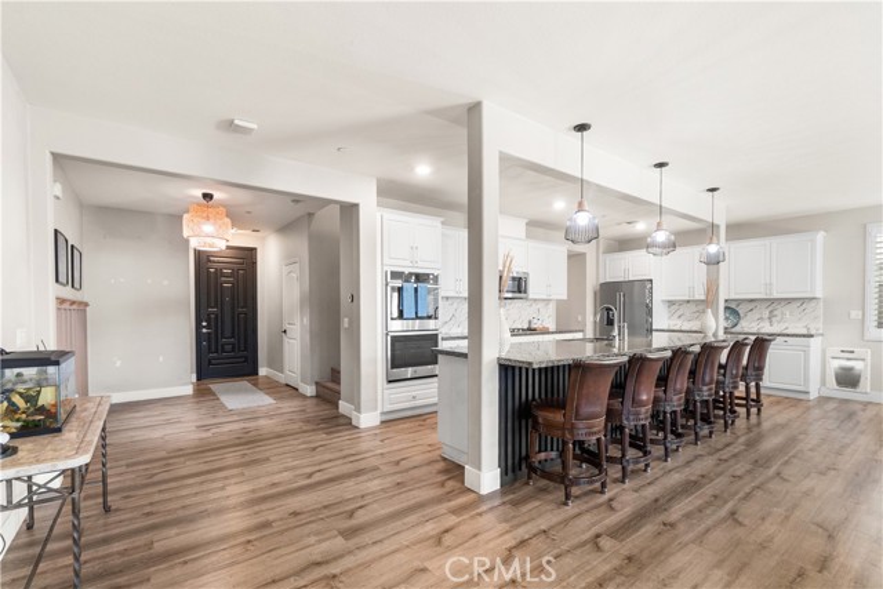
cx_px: 442
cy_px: 294
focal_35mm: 15
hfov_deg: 100.4
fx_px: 368
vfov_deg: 77.4
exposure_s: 1/3
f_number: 8
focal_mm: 10
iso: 320
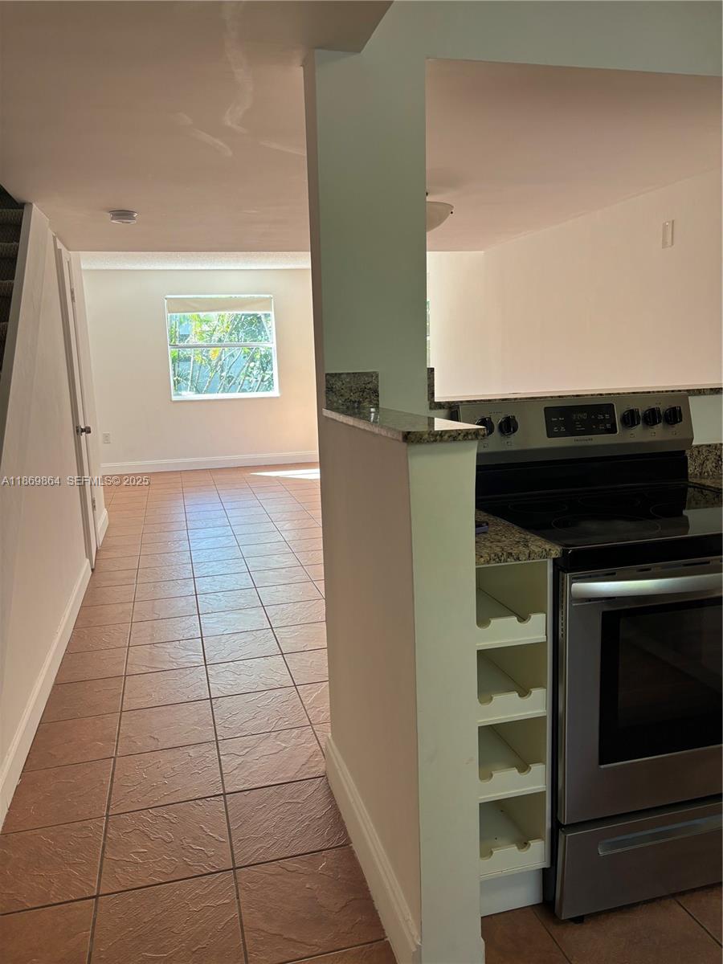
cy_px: 482
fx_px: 724
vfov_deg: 67.3
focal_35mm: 26
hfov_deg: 53.1
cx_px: 362
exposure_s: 1/120
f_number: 1.6
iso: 64
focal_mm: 5.96
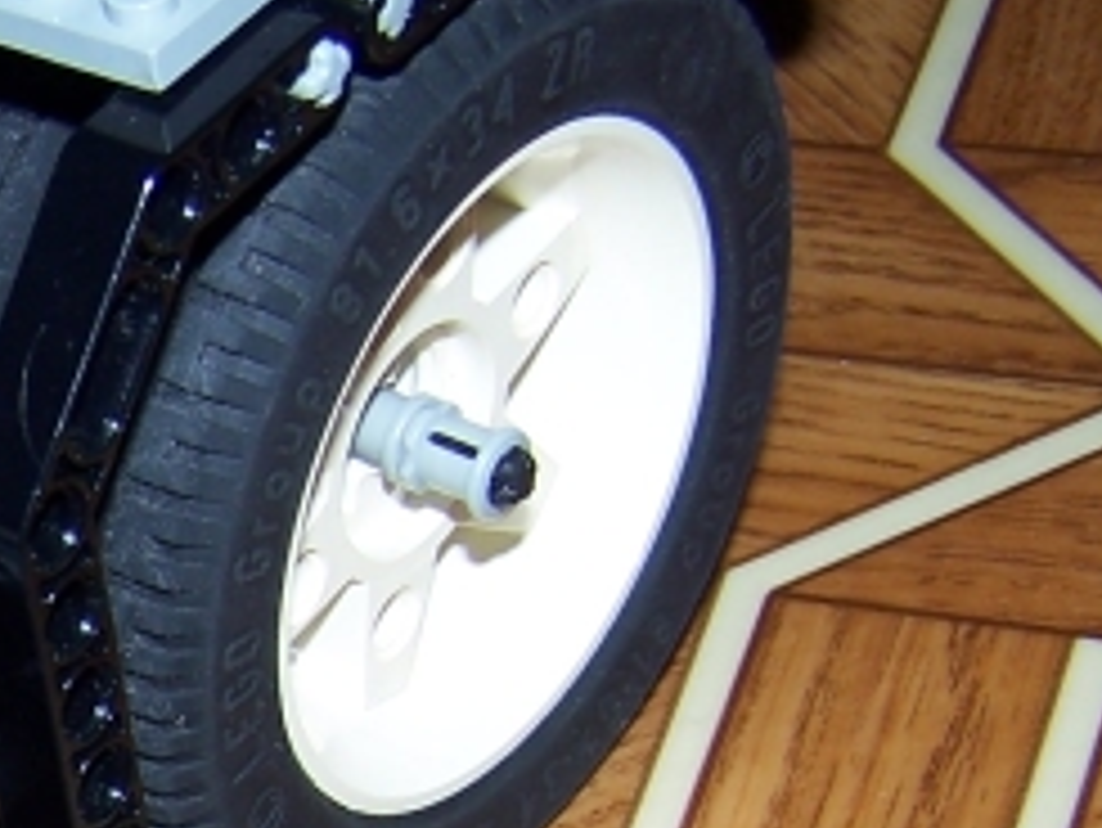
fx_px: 3949
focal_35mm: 124
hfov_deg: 14.7
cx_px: -576
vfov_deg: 11.6
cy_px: 1156
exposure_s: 1/60
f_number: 2.8
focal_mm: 6.3
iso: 80
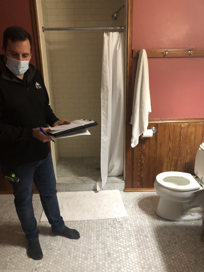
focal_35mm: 28
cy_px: 136
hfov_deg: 49.7
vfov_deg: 63.4
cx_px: 102
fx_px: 220
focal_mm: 3.99
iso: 100
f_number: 1.8
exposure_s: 1/15
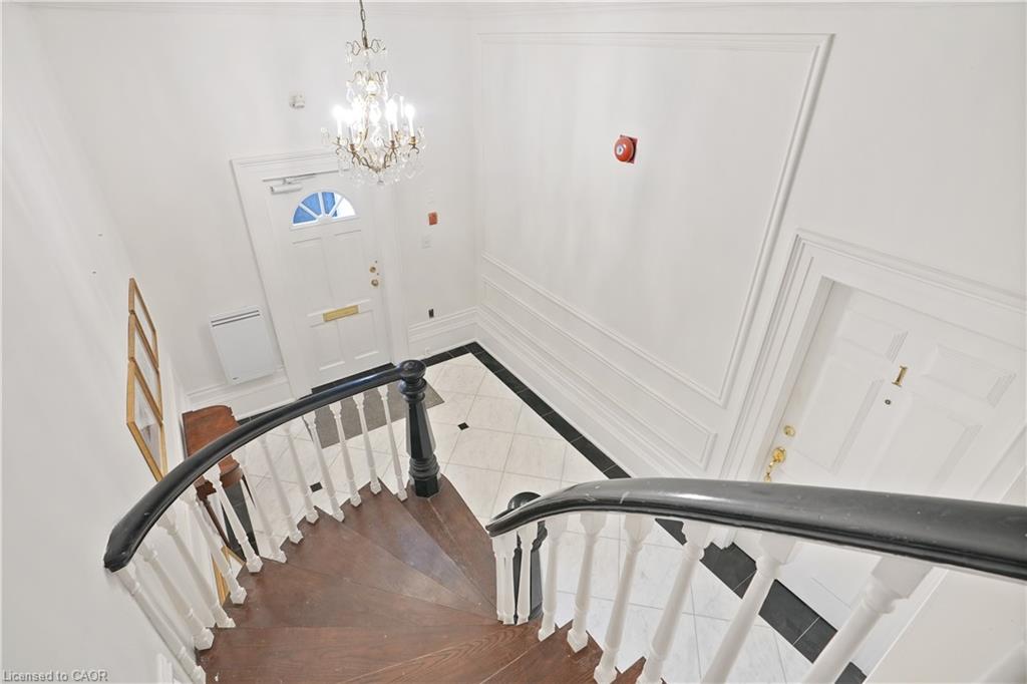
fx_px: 456
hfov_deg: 96.8
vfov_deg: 73.7
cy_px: 342
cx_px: 514
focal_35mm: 16
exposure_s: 10
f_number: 7.1
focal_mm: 16
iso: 400
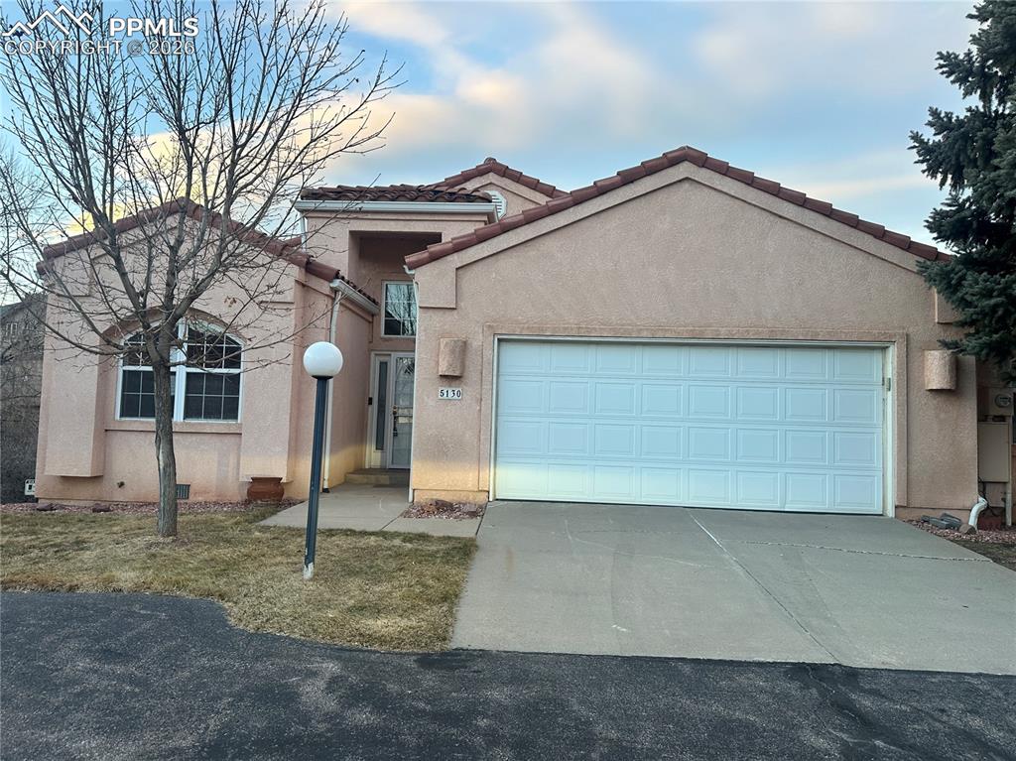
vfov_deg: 56.8
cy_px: 380
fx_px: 704
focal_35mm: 24
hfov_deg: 71.6
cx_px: 508
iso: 64
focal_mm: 6.86
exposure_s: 1/121
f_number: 1.78
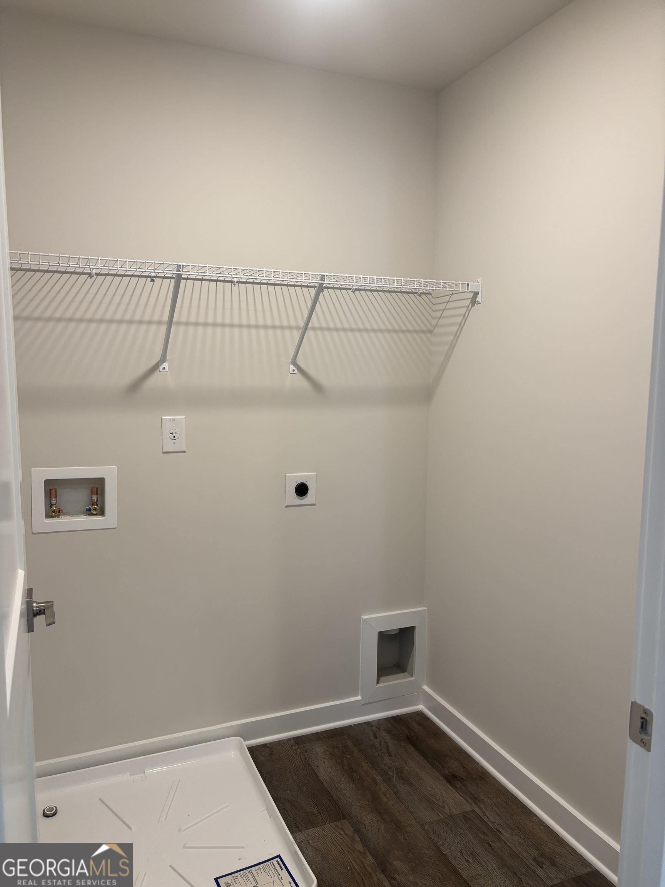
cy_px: 444
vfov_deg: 67.3
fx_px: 666
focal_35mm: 26
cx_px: 332
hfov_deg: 53.1
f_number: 1.6
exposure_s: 1/60
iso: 125
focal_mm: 5.96
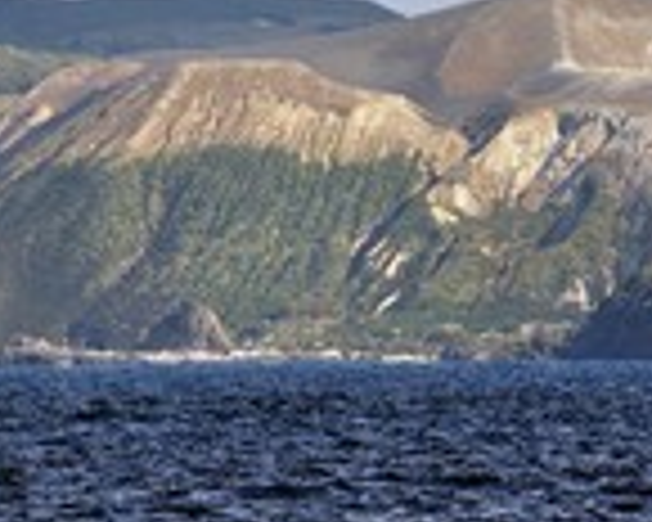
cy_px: -54
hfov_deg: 3.5
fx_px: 10517
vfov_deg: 2.8
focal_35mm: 545
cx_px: 737
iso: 200
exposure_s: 1/800
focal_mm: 200
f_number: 8
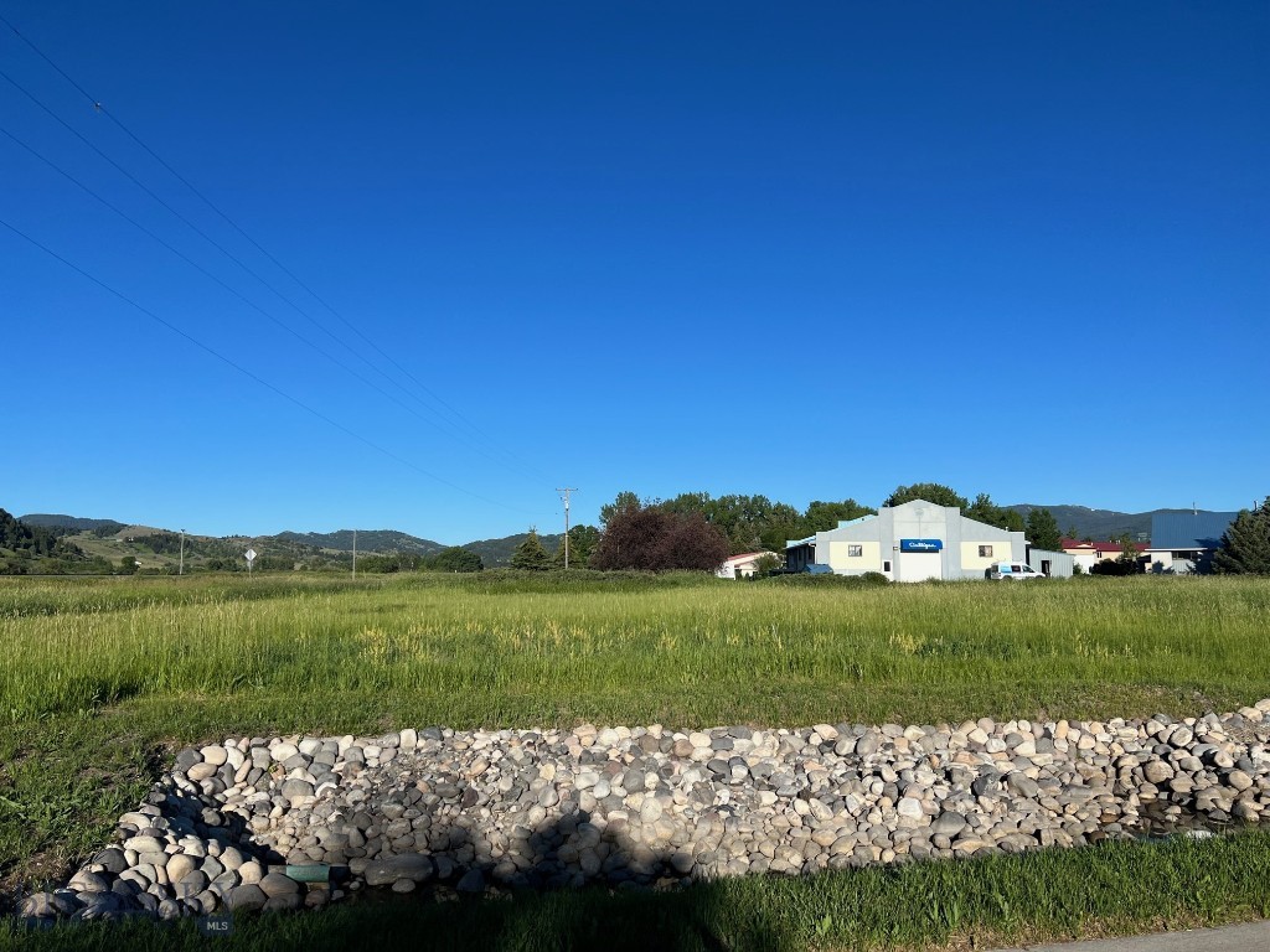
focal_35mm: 26
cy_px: 476
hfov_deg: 67.3
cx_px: 635
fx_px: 954
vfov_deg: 53.1
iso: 50
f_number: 1.5
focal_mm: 5.7
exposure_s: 1/5319
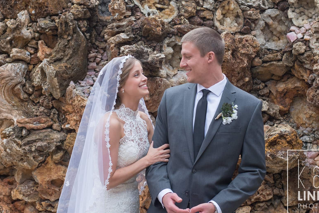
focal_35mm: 66
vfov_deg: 20.6
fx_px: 585
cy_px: 82
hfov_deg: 30.5
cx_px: 165
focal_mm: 50
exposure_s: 1/1600
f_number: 4.5
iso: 250
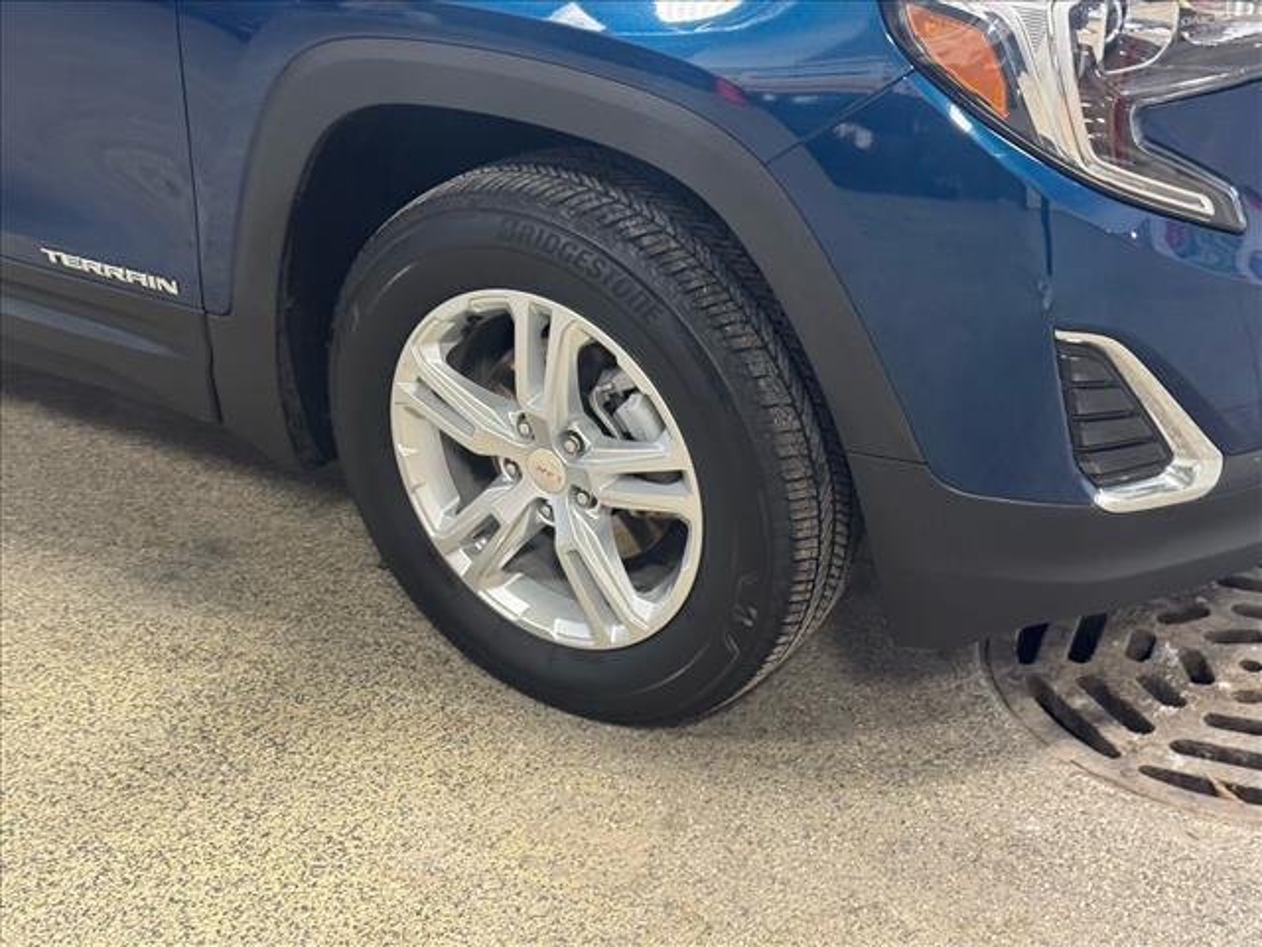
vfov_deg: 30.3
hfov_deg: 39.7
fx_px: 1750
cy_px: 474
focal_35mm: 48
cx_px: 631
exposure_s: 1/40
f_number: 1.78
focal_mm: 6.76
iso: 250
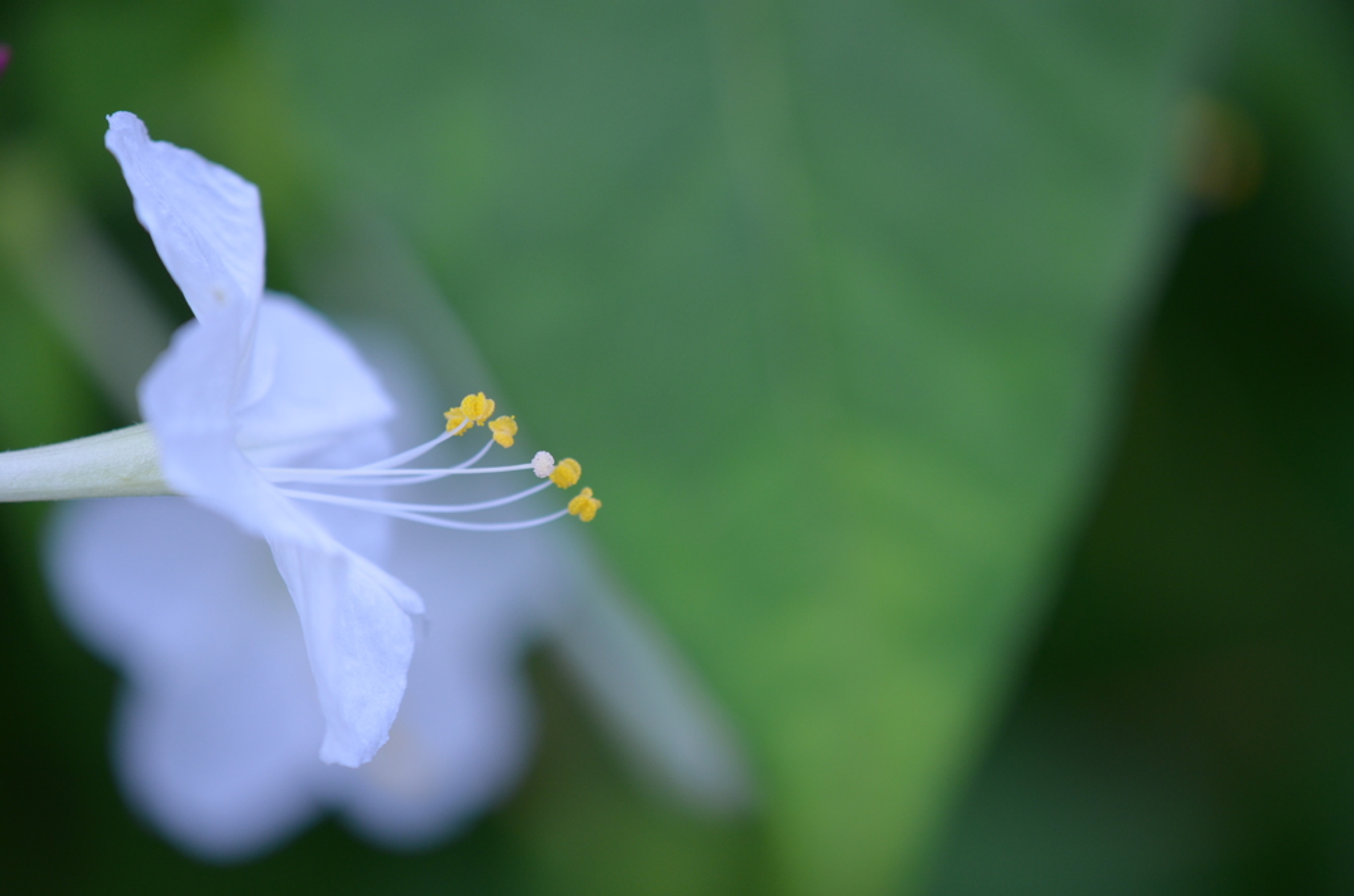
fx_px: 4785
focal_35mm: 128
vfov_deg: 10.7
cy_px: 448
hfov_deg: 16.1
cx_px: 677
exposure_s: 1/320
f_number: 4
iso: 400
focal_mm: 85
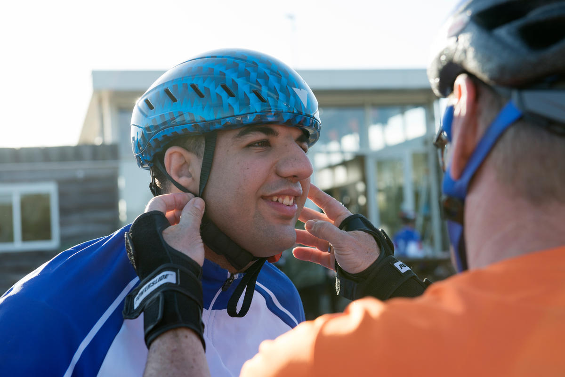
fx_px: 973
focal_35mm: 62
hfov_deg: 32.4
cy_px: 188
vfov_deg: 21.9
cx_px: 282
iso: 320
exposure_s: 1/500
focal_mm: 62
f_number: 5.6
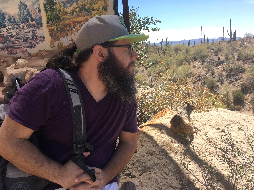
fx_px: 213
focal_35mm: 29
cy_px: 95
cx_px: 127
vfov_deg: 48.2
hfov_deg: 61.7
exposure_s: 1/705
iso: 25
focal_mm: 4.15
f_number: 2.2
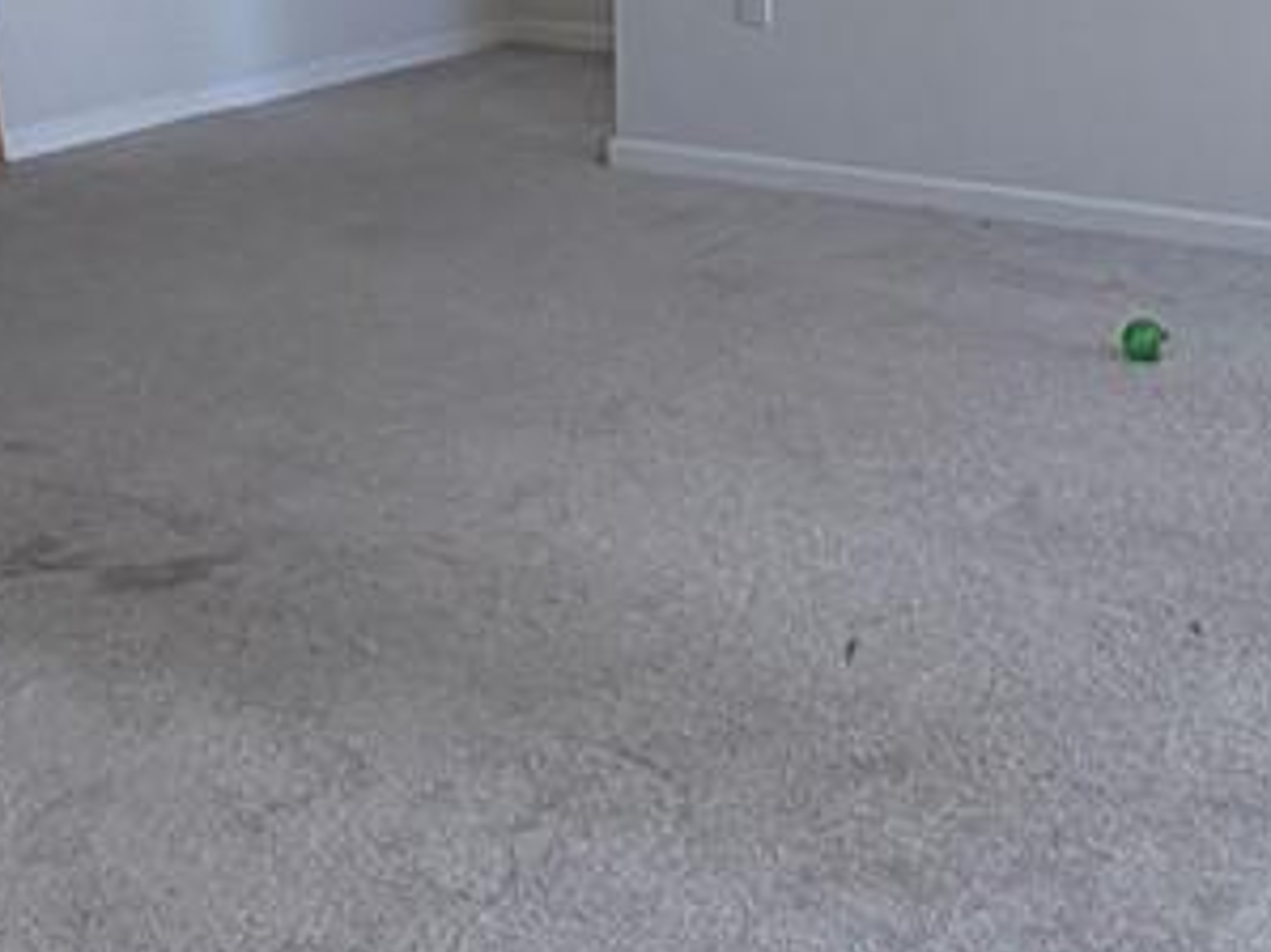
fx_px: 2753
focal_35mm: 75
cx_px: 888
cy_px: -115
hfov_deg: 25.8
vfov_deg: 18.8
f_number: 2.2
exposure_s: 1/182
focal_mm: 2.22
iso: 64
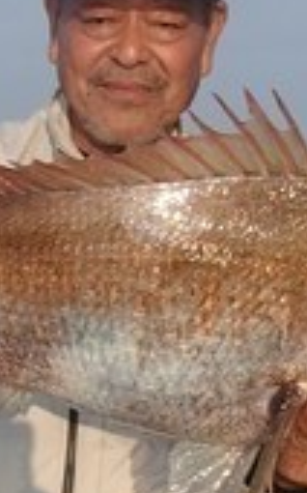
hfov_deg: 15.5
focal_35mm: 84
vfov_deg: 24.6
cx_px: 98
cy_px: 302
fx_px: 1126
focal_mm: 5
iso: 100
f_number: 11
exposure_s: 1/125
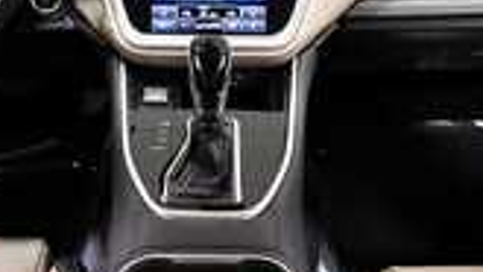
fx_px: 718
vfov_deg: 21.2
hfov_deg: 37.2
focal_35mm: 56
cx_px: 214
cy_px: 48
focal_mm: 15
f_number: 5.3
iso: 3200
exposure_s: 1/80
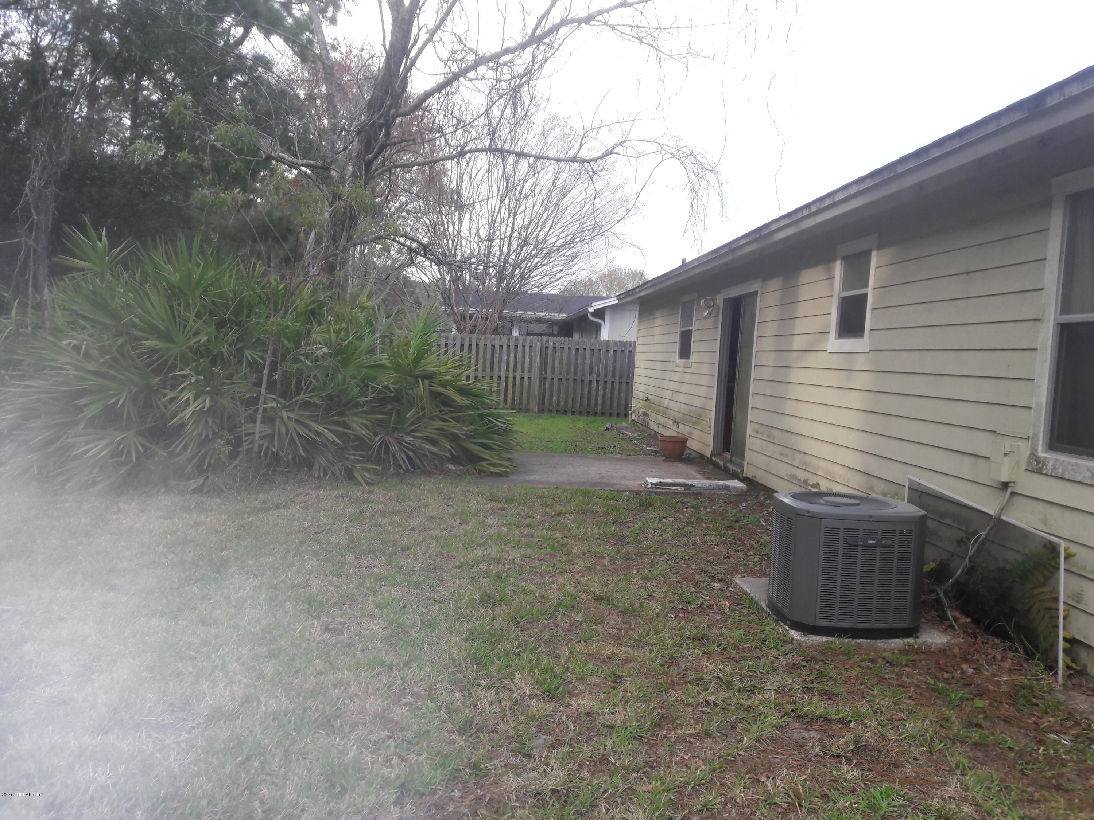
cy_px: 410
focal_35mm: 28
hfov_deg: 63.4
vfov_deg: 49.7
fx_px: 885
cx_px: 547
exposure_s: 1/252
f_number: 1.9
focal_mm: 3.7
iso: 40
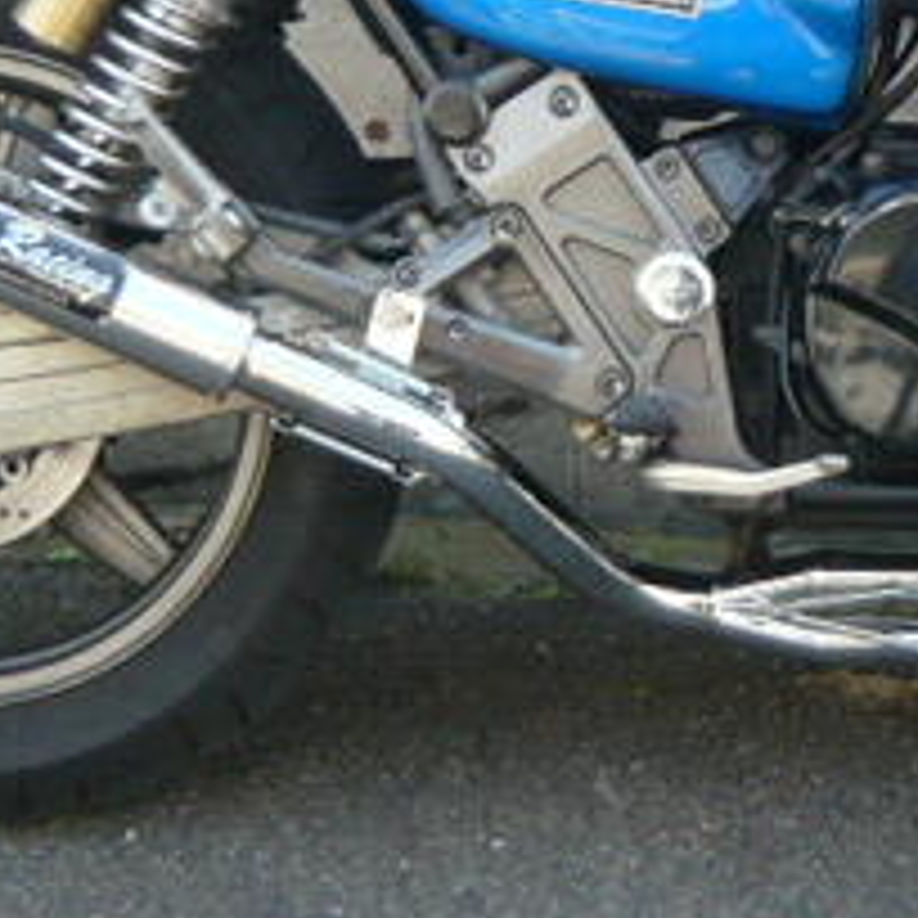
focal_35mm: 133
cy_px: 22
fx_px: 3990
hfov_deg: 13.0
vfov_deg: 13.0
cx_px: 846
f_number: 3
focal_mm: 5.2
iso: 100
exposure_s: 1/160
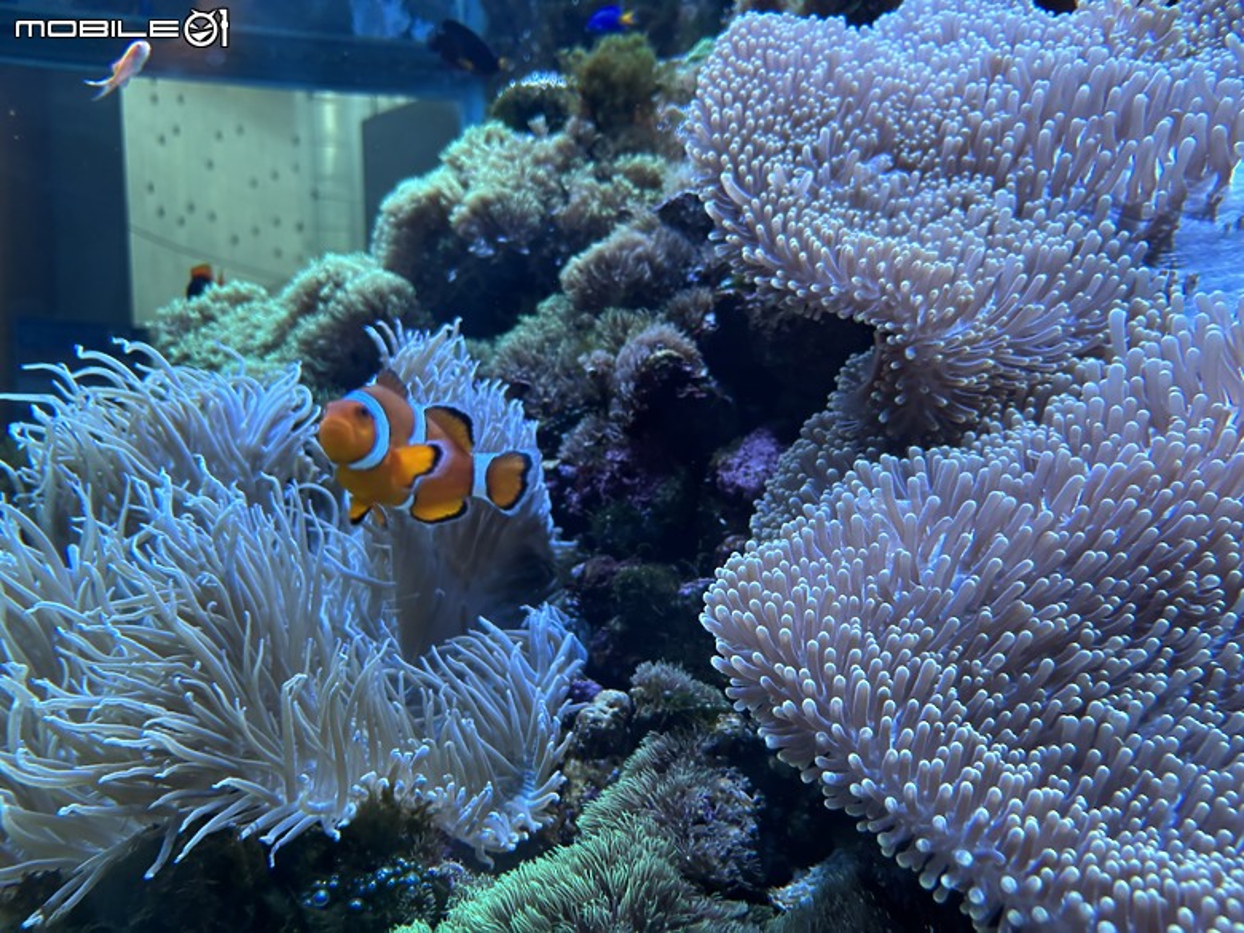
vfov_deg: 53.1
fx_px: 934
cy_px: 466
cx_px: 622
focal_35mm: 26
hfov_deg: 67.3
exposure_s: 1/113
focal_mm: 5.96
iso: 125
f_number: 1.6
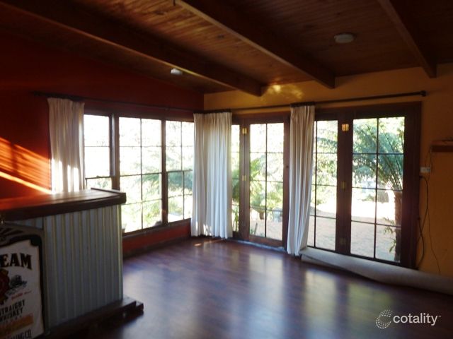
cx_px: 226
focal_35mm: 25
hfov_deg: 69.4
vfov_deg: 54.9
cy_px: 170
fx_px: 327
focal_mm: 4.1
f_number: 3.3
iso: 100
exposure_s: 1/30
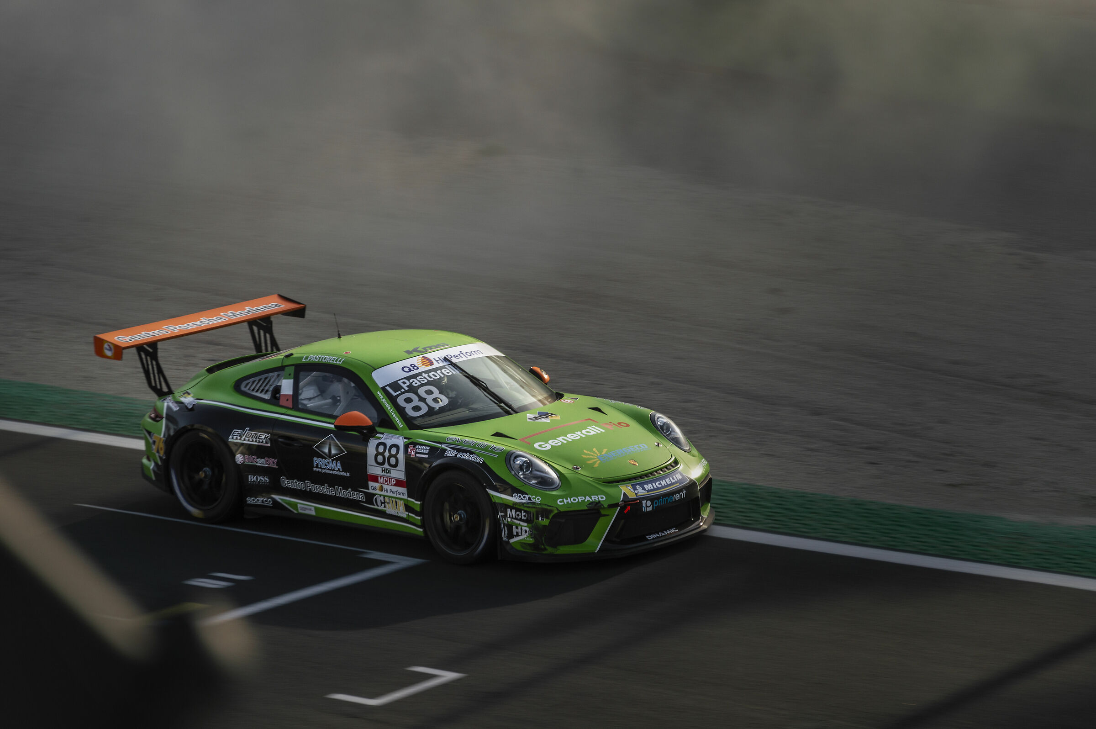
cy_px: 364
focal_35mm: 158
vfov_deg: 8.7
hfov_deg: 13.1
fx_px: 4791
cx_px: 548
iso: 100
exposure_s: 1/400
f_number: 6.3
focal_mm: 105
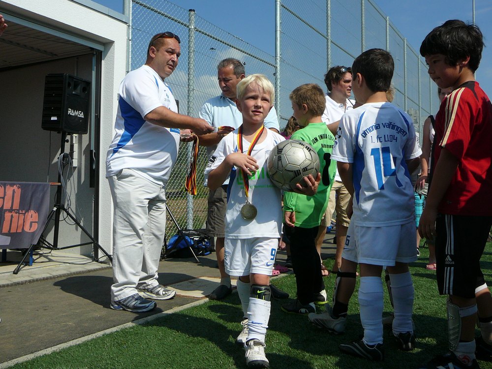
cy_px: 184
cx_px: 246
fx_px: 497
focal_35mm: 35
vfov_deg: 40.7
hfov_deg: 52.6
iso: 80
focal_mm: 5.2
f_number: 5
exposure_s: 1/640
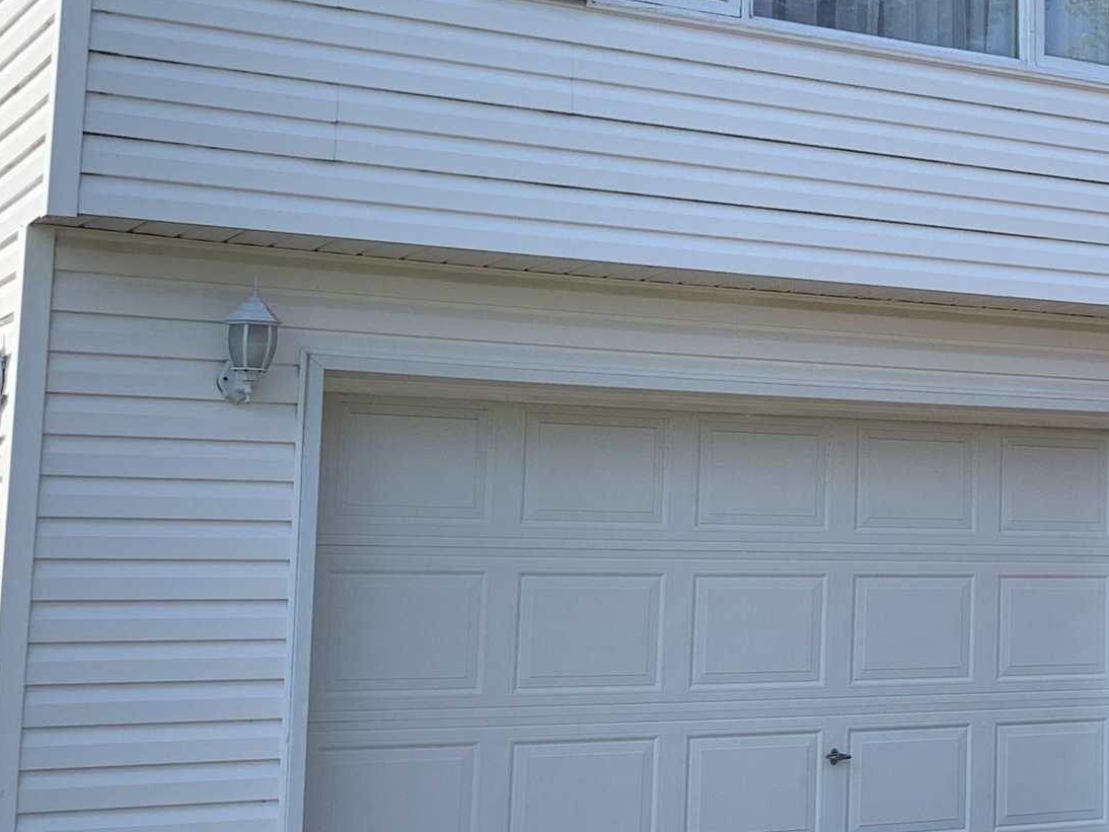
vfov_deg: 20.1
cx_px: 1316
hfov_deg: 24.3
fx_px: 2339
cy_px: 256
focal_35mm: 73
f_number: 1.8
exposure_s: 1/1250
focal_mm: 4.25
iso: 25
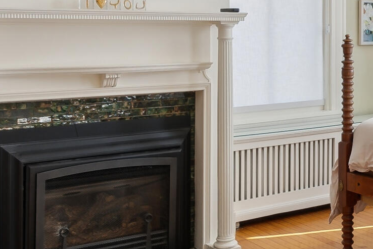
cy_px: 32
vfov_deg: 20.6
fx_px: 674
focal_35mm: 65
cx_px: 441
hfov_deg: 27.4
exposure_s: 1/80
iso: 320
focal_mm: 16
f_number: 7.1
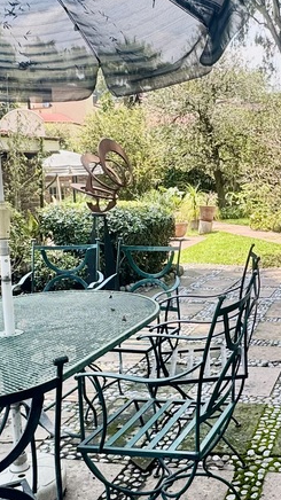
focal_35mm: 42
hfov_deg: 27.5
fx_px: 557
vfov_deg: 48.3
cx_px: 241
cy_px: 267
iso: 40
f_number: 2.2
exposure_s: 1/312
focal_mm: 2.22
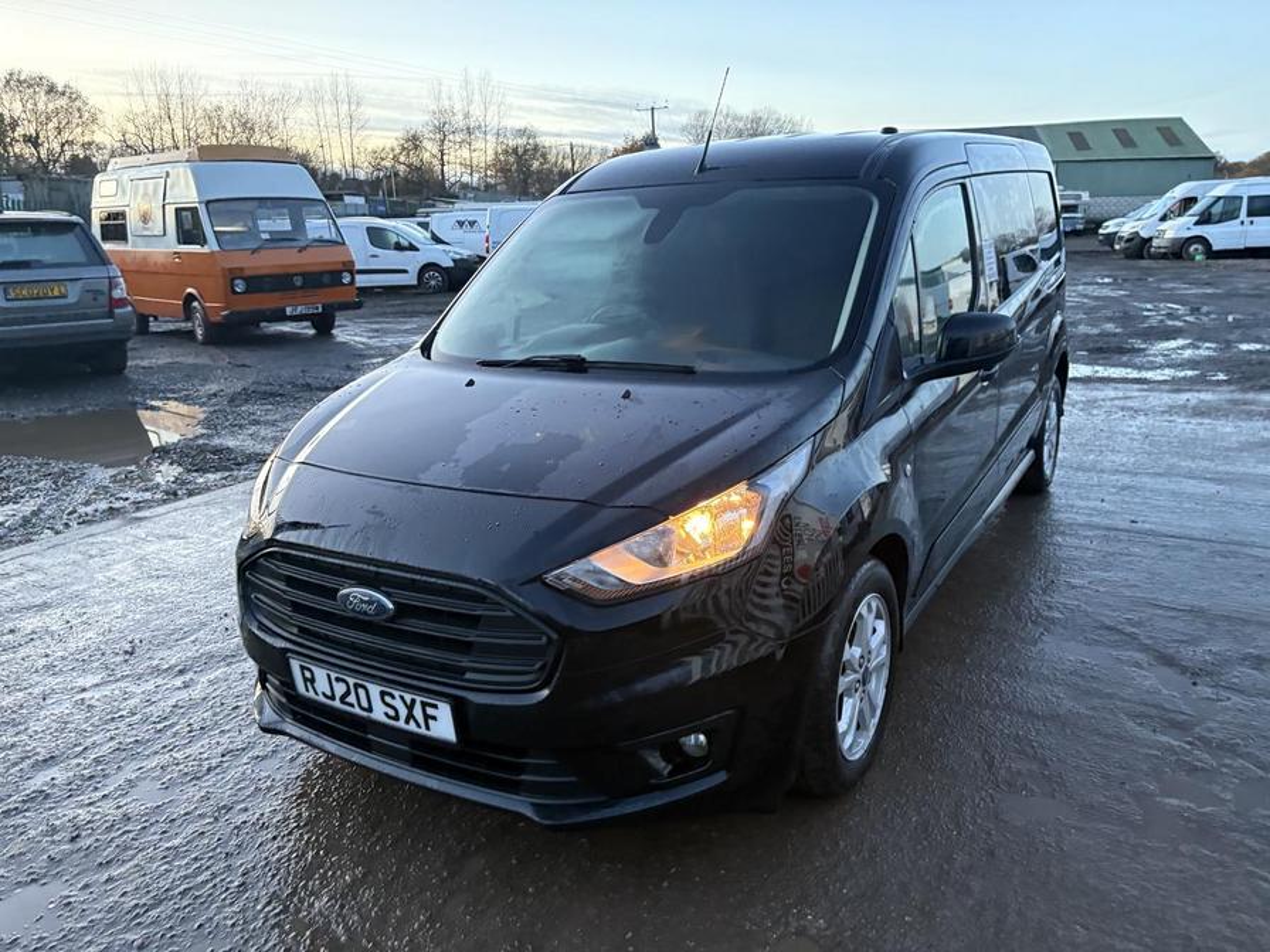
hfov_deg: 67.3
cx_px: 635
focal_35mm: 26
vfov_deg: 53.1
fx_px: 954
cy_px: 476
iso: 500
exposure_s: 1/60
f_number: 1.6
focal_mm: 5.96
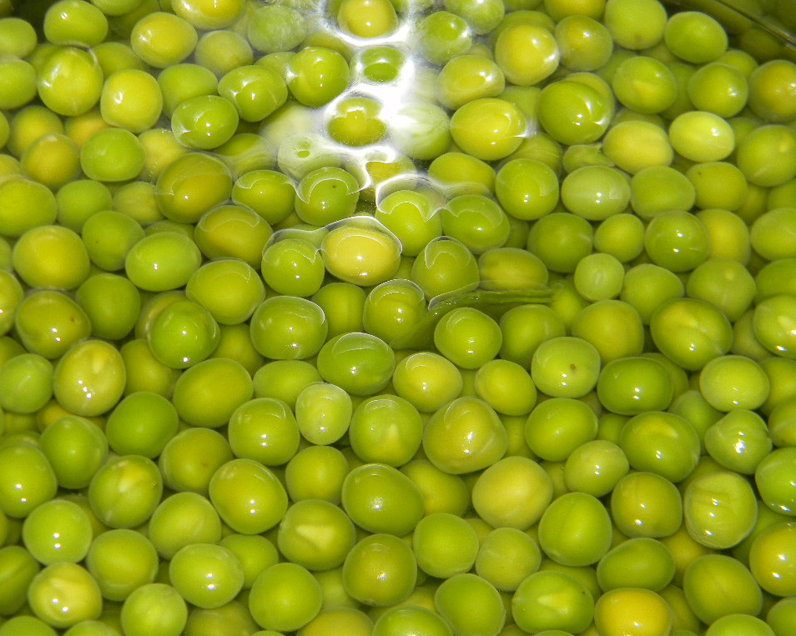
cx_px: 373
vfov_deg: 17.7
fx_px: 2049
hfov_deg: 22.0
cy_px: 319
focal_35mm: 87
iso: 200
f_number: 4.5
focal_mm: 15.1
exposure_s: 1/30
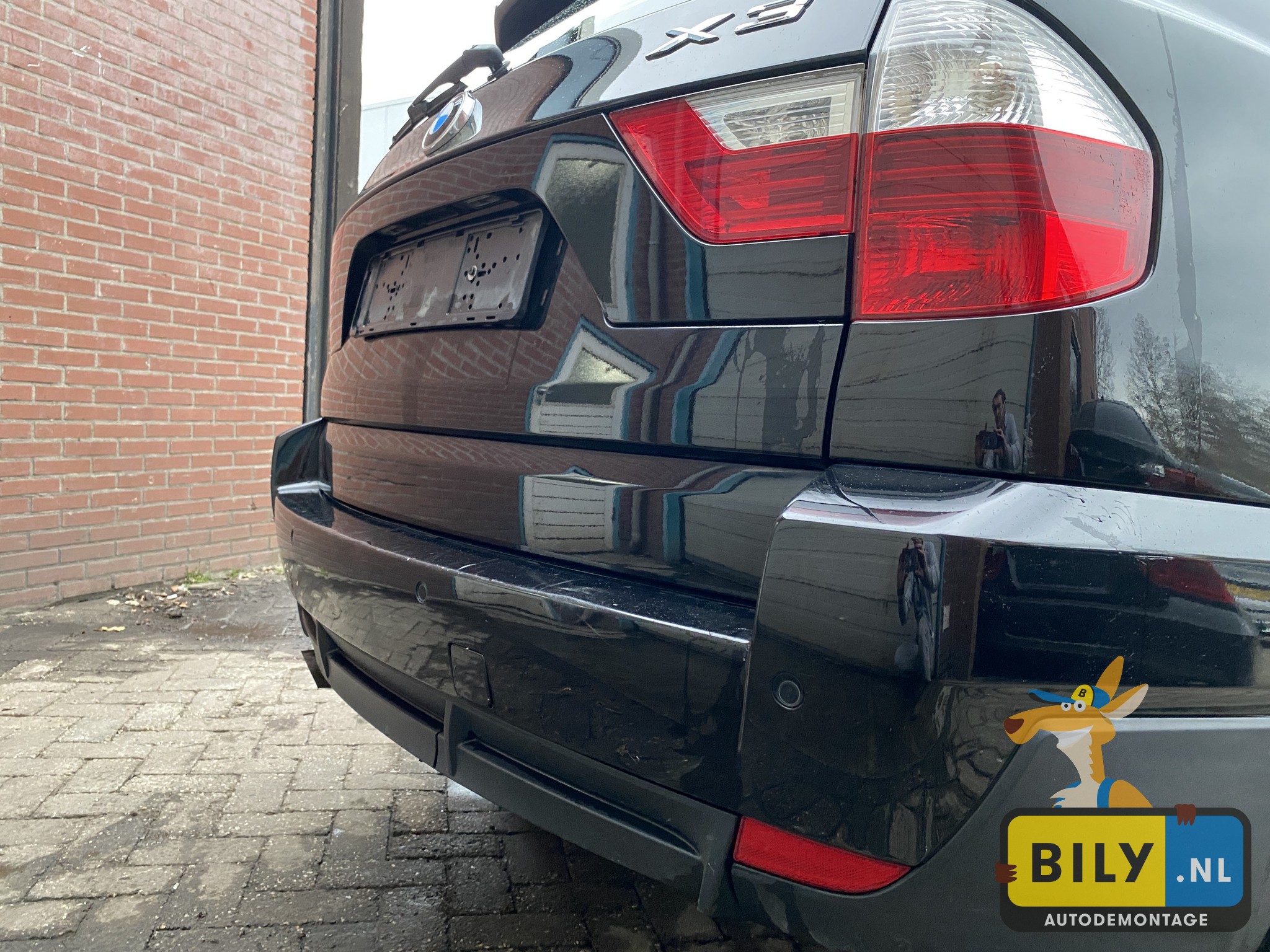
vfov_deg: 53.1
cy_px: 476
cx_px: 635
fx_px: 954
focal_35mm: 26
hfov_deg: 67.3
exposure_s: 1/60
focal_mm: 4.25
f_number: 1.8
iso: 400
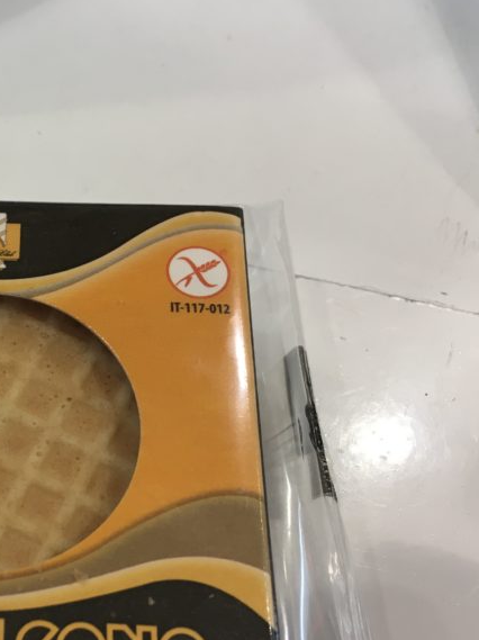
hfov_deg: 26.8
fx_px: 942
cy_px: 398
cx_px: -11
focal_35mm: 51
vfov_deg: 37.3
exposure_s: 1/33
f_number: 2.2
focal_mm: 4.15
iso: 25
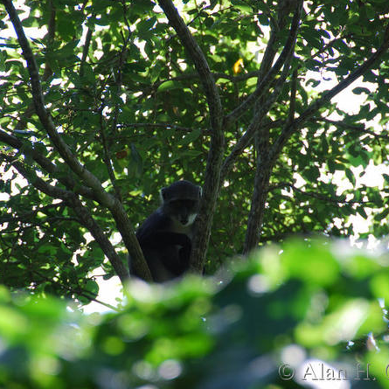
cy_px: 188
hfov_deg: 4.4
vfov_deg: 4.4
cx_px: 177
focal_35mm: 401
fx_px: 5098
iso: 140
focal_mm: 200
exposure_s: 1/100
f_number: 5.6
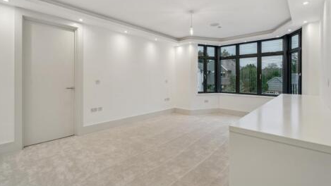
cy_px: 81
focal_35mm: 17
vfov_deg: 63.7
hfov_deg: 95.9
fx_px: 149
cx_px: 164
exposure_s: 1/100
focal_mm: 16
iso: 1600
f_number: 6.3
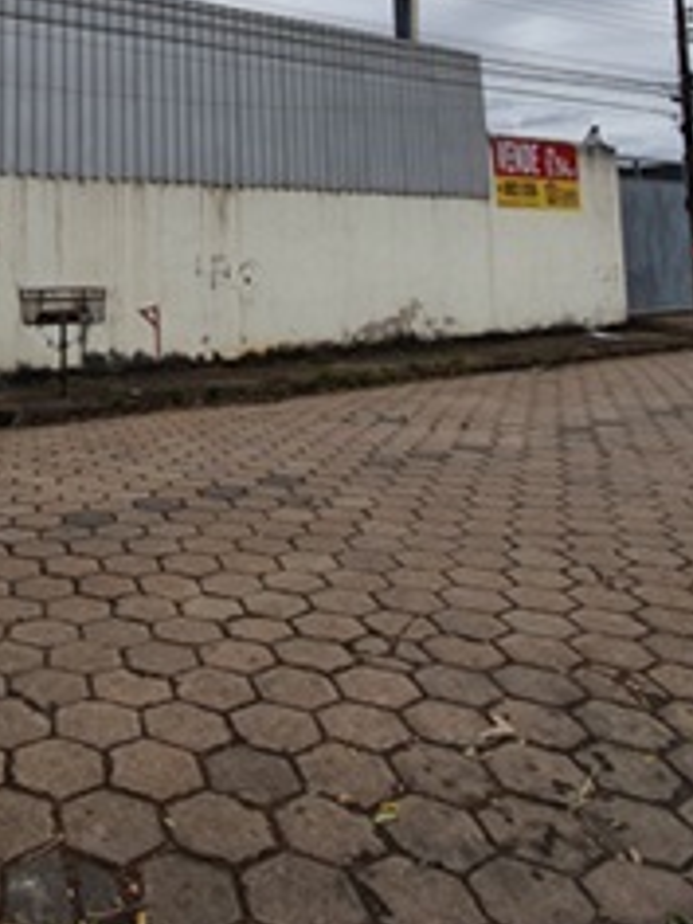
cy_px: 141
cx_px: 67
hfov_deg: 39.7
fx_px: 881
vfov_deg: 50.7
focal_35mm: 33
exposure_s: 1/1696
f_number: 2.2
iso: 50
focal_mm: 1.8
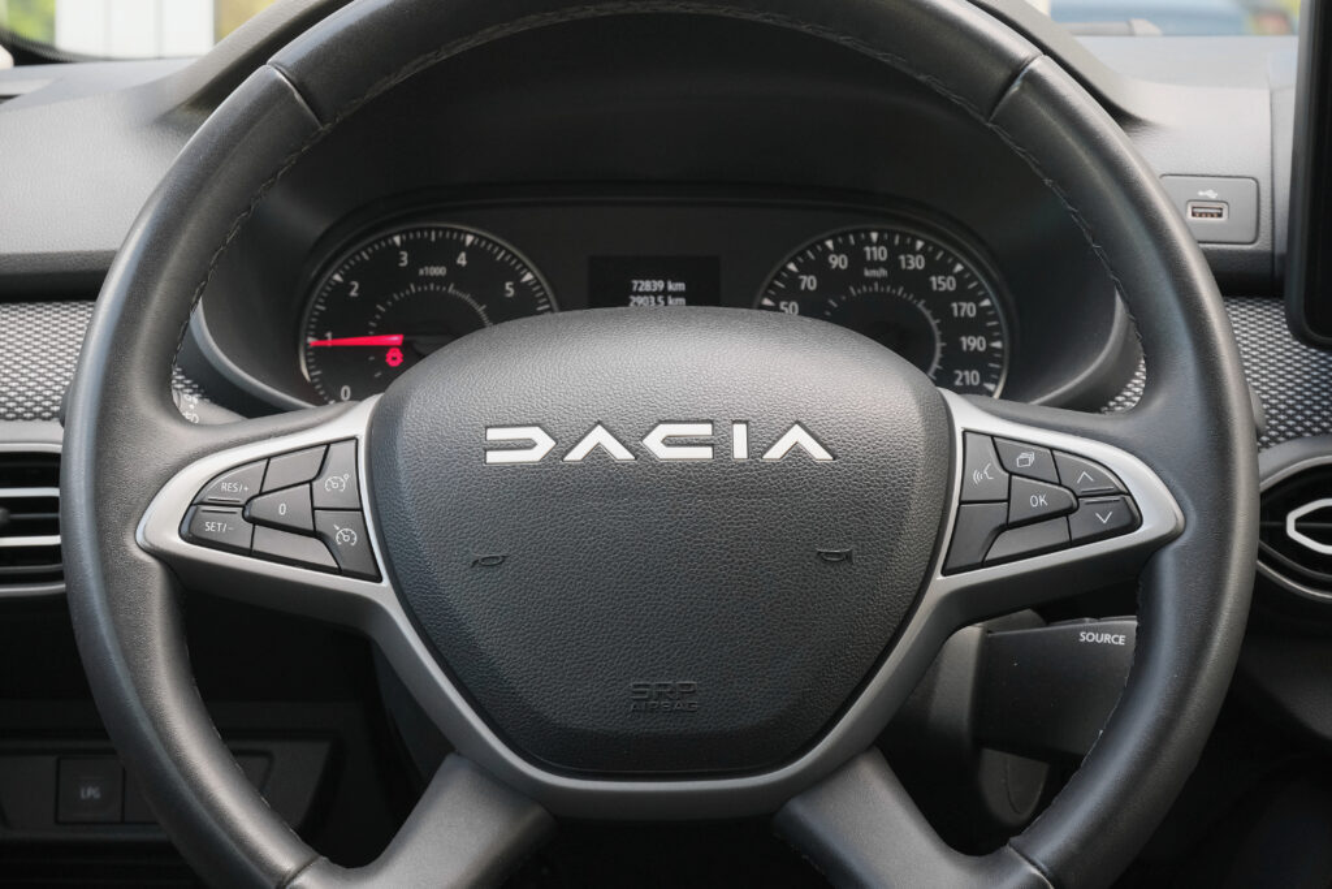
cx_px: 666
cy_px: 444
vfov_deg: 20.0
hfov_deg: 29.7
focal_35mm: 68
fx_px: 2516
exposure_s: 1/80
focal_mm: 45
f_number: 9
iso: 2000
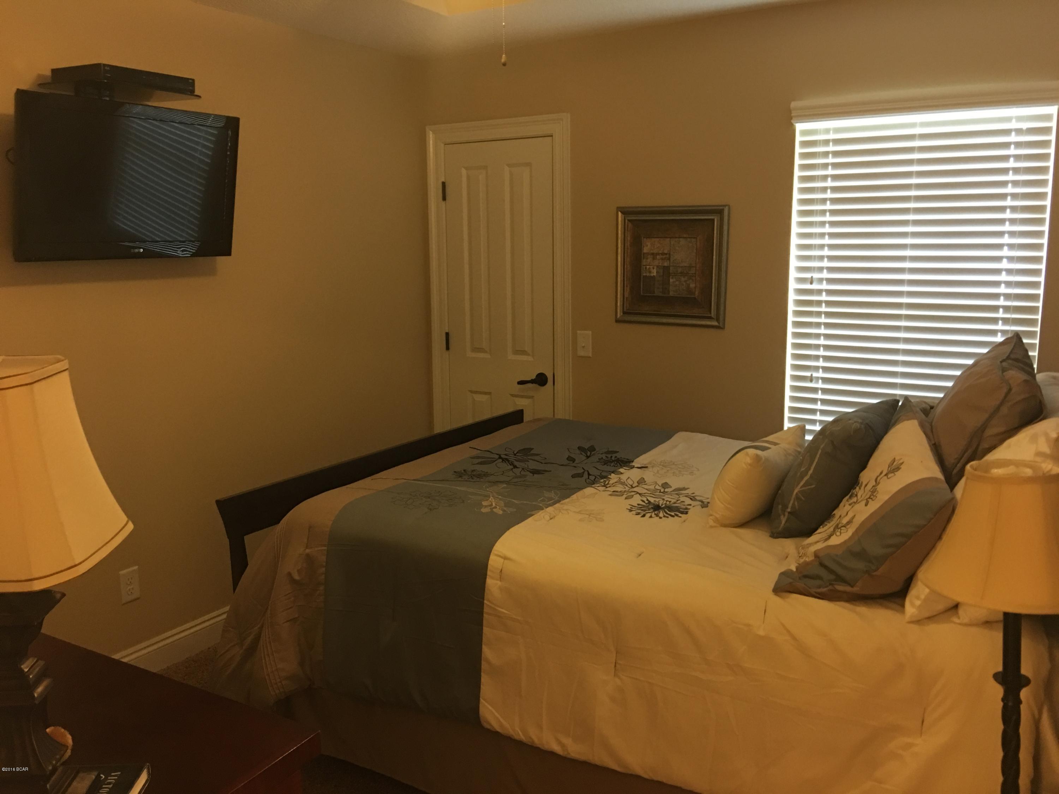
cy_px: 397
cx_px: 530
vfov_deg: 48.2
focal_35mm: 29
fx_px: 887
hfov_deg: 61.7
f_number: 2.2
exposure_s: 1/4
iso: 50
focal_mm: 4.15
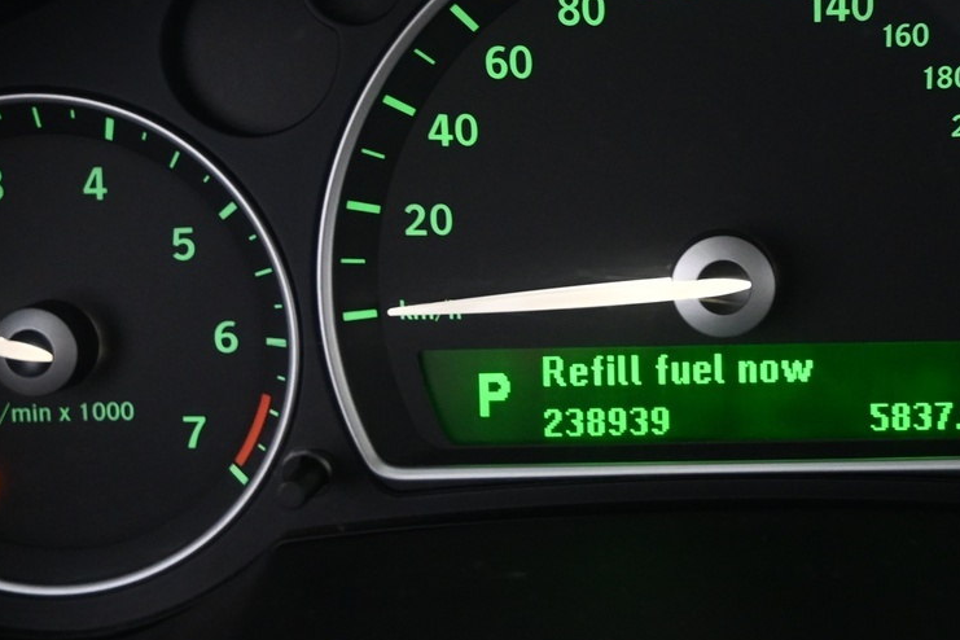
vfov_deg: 22.9
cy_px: 229
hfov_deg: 33.3
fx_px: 1573
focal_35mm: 59
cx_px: 711
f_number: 3.5
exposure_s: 1/8
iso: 1600
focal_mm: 18
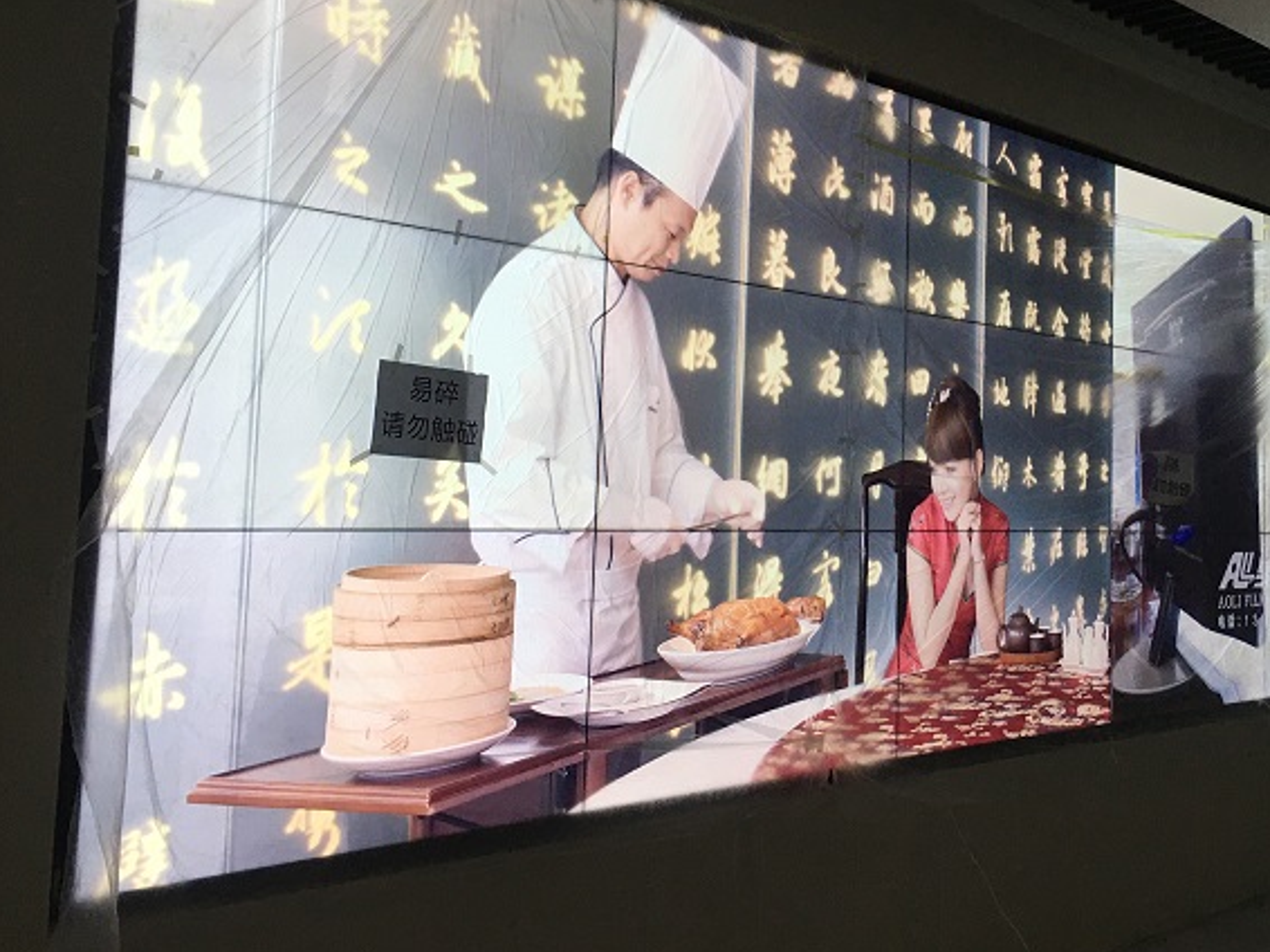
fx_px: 1504
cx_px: 808
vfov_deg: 35.0
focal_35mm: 41
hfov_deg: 45.3
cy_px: 377
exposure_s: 1/33
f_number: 2.2
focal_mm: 4.15
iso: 32
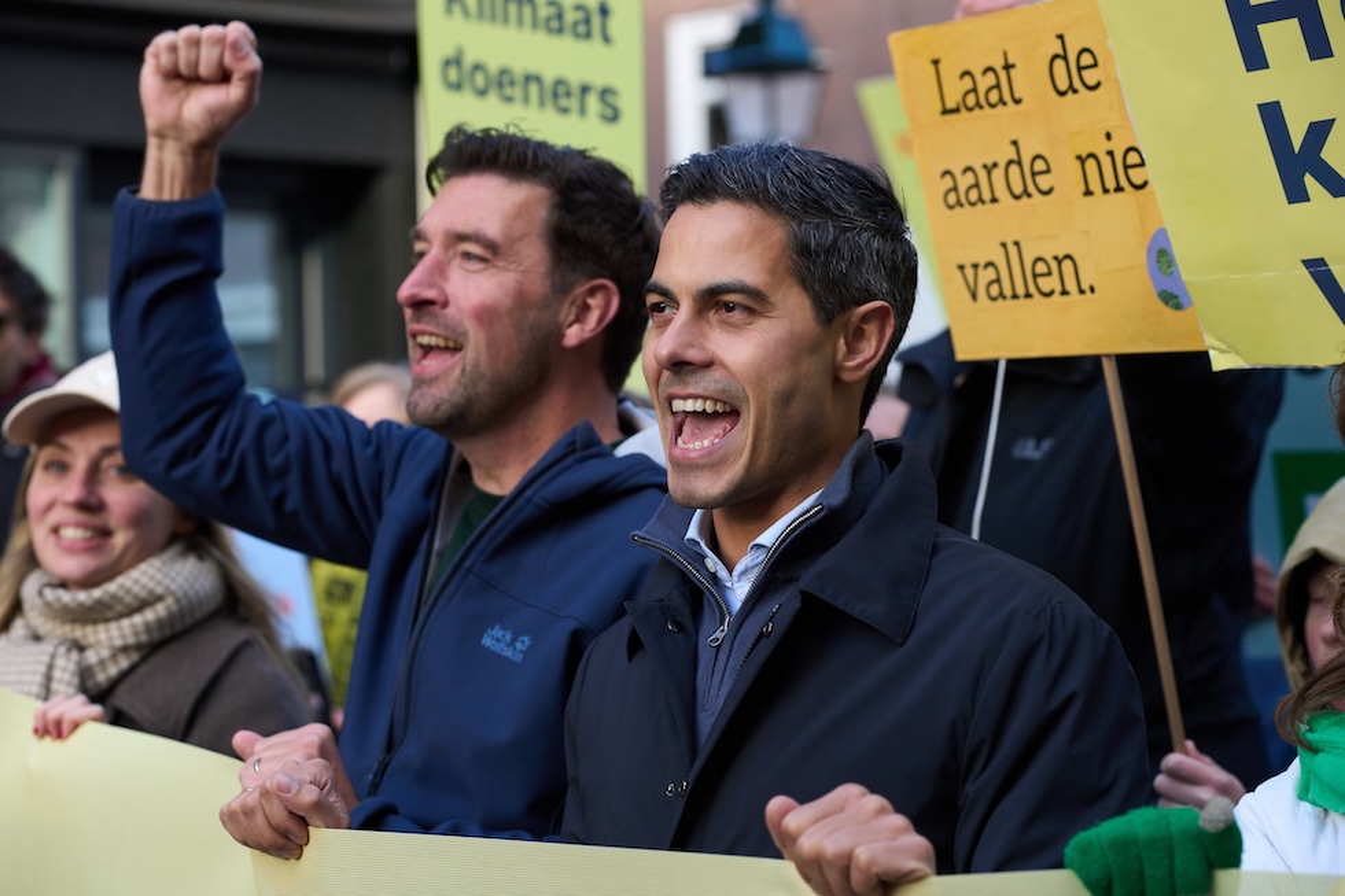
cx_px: 672
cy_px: 448
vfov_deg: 16.1
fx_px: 3175
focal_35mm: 85
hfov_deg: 23.9
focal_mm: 85
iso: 2000
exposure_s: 1/1600
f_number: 4
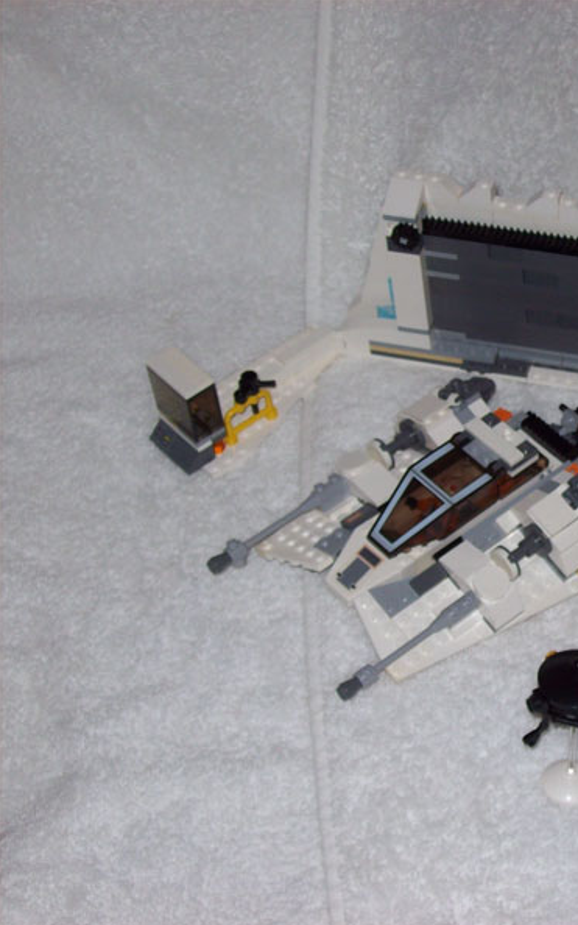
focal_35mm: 80
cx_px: 622
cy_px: 466
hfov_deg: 15.9
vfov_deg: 25.8
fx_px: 2015
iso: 80
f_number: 3.4
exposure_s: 1/84.5
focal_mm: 9.4
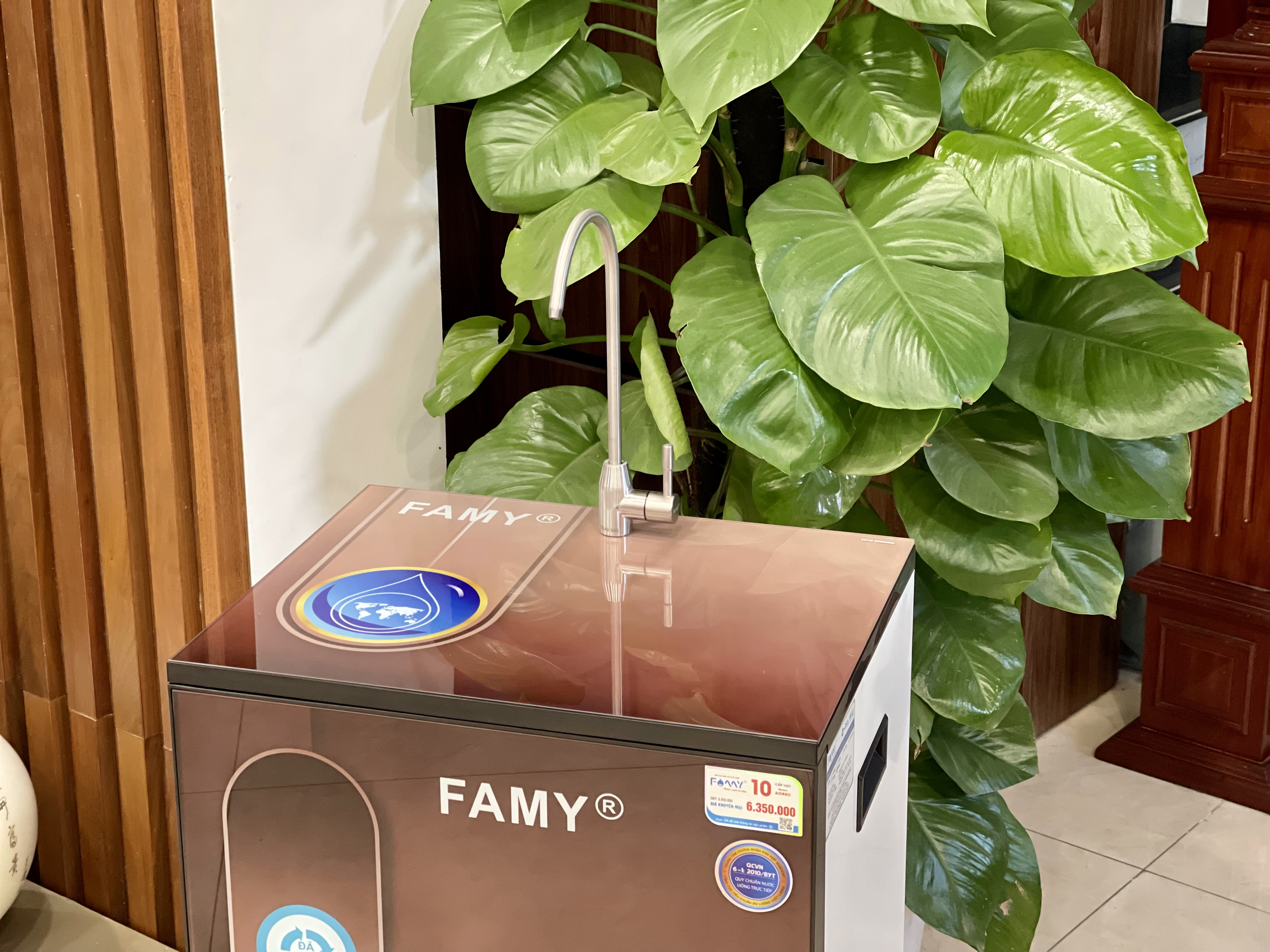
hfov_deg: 30.3
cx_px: 635
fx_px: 2348
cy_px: 476
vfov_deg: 22.9
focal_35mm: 64
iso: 320
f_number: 2.2
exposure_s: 1/33
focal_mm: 7.5
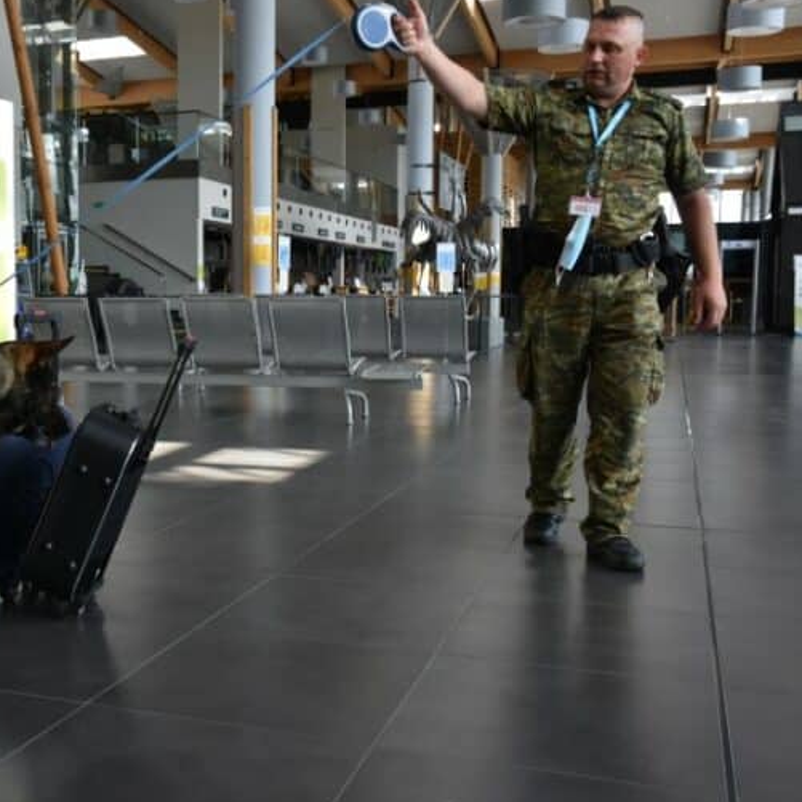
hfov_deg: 38.1
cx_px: 192
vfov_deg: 39.2
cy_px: 400
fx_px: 1127
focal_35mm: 43
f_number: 5
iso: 400
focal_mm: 22
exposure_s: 1/100
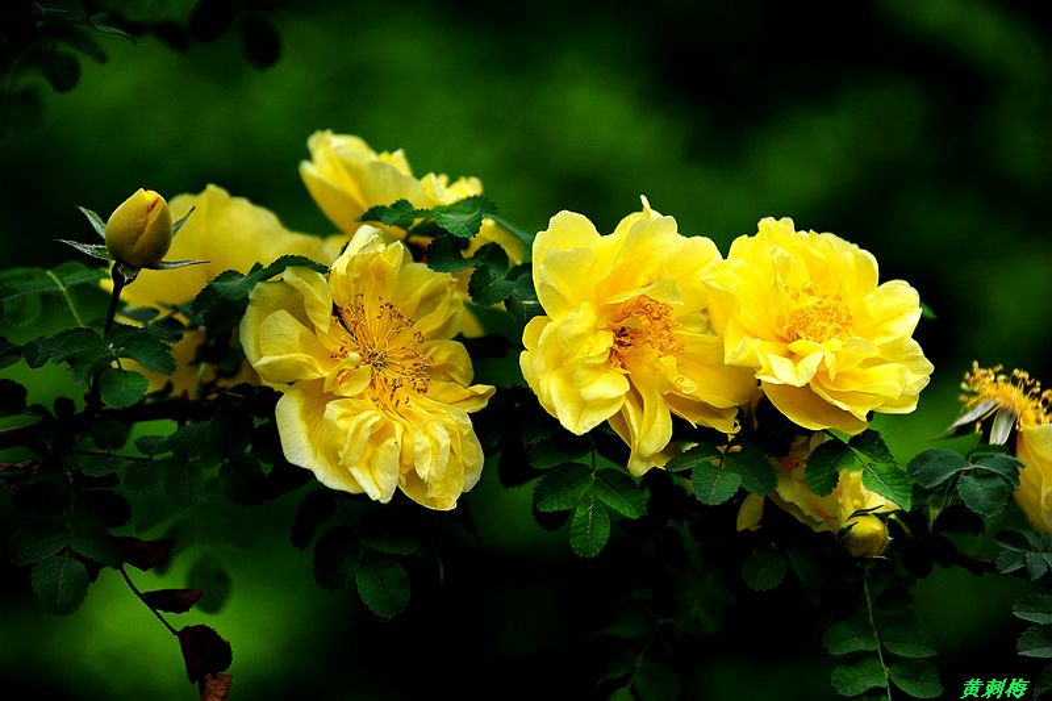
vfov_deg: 7.6
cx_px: 526
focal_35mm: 180
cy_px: 350
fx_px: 5259
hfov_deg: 11.4
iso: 800
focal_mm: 180
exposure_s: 1/500
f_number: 5.6
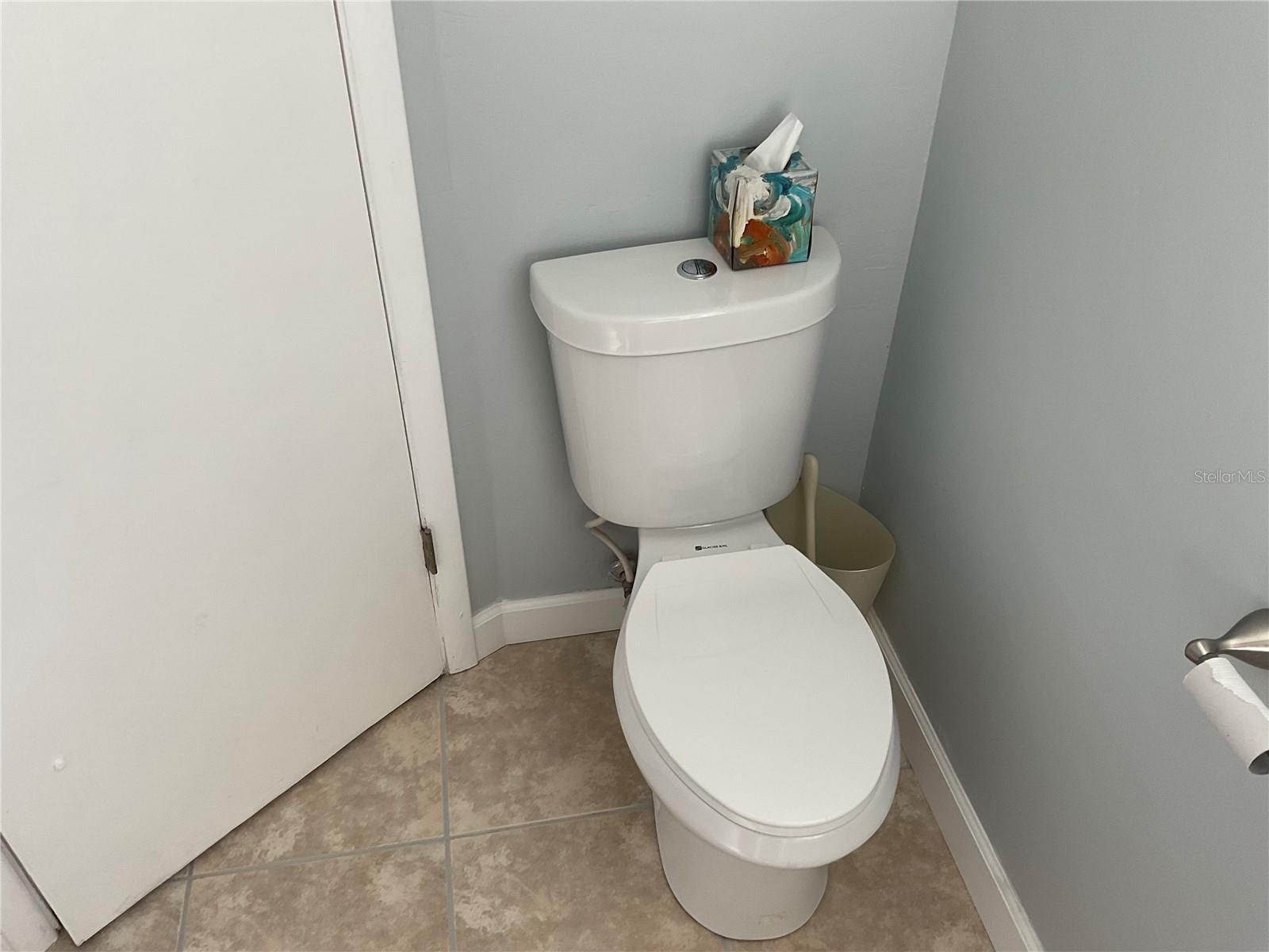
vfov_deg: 48.2
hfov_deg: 61.7
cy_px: 476
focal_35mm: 29
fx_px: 1063
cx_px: 634
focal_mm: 3
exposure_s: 1/122
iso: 50
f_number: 1.8
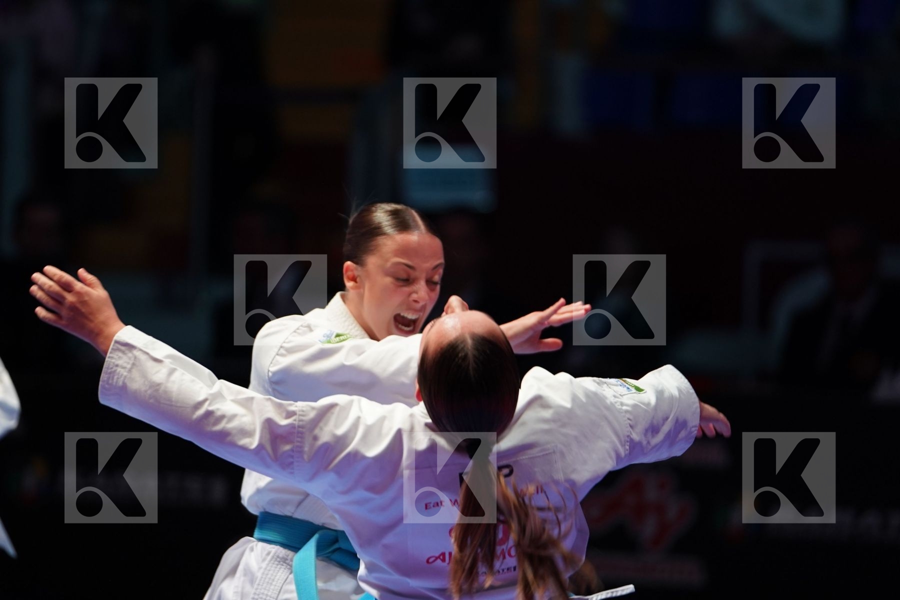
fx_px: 7424
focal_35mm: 297
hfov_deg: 6.9
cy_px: 300
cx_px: 450
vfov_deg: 4.6
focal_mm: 198
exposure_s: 1/500
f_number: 2.8
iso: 800
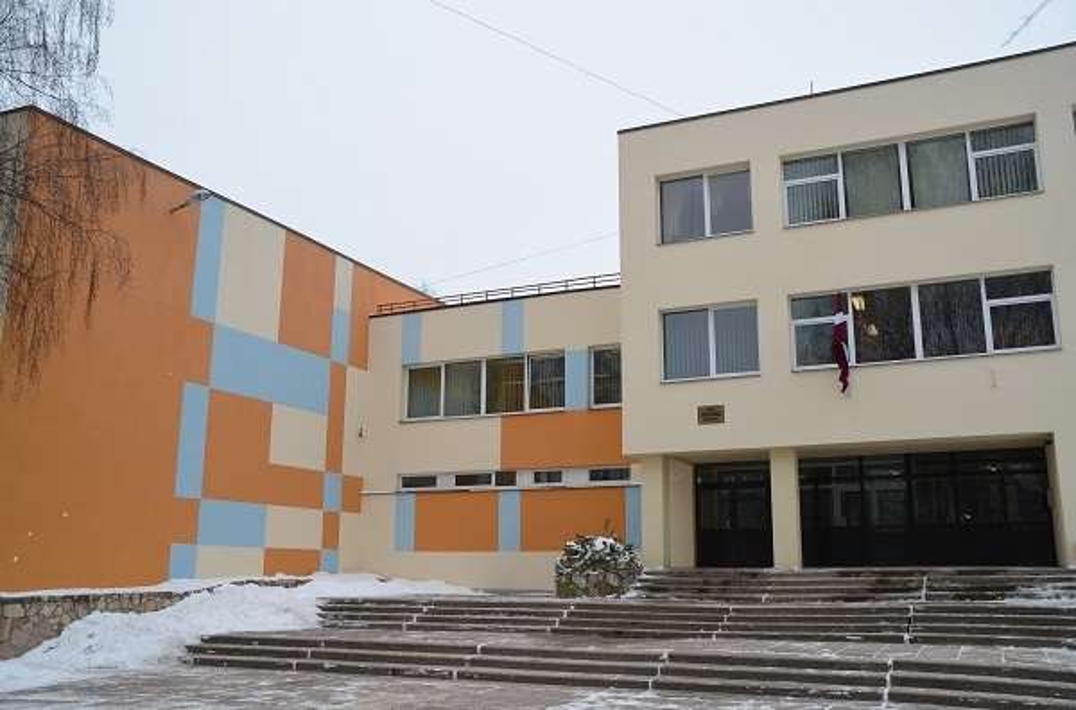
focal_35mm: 33
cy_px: 355
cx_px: 538
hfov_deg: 57.4
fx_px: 983
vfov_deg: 39.7
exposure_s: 1/200
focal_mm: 22
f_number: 7.1
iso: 200
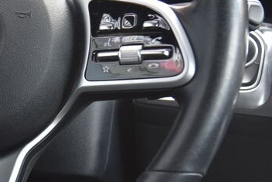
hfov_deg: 12.6
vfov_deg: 8.6
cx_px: -35
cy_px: 34
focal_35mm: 160
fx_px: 1209
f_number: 4
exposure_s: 1/60
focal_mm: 55
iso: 500
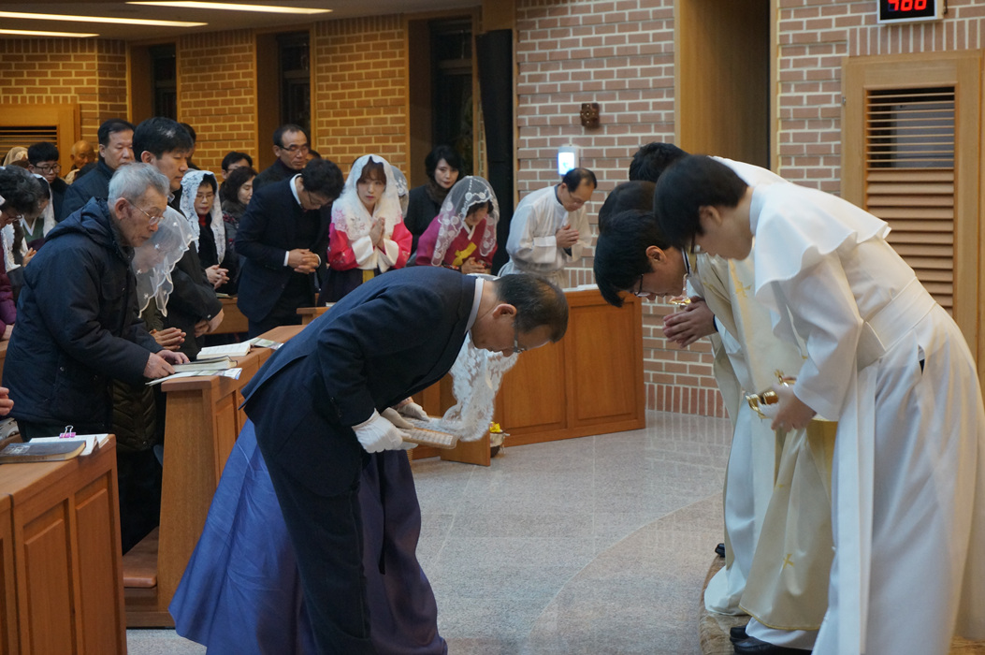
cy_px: 328
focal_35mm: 75
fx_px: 2050
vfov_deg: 18.1
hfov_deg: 27.0
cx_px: 492
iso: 1250
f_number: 5.6
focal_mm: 50
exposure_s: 1/80
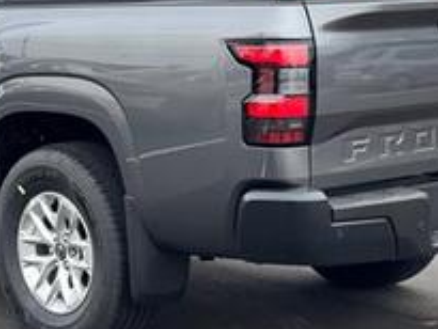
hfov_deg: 16.6
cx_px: 135
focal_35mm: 118
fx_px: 1494
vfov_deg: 12.5
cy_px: 103
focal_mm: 6.76
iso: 64
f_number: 1.78
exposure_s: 1/854
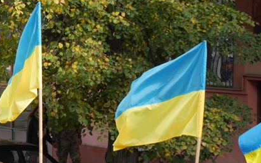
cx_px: 15
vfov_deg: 5.6
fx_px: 1672
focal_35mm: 235
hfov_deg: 8.9
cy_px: 157
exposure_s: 1/200
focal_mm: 46
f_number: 5
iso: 200
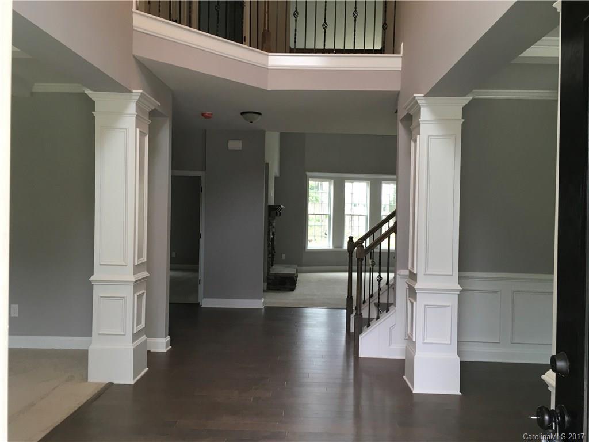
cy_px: 221
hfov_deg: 61.7
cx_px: 294
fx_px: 493
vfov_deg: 48.2
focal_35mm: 29
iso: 64
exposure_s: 1/30
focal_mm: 4.15
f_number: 2.2
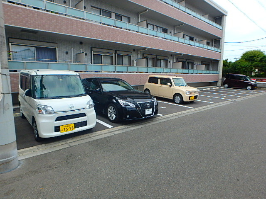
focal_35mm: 21
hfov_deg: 79.0
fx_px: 161
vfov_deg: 63.4
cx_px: 133
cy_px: 100
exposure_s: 1/500
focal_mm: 3.7
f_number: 3.5
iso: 125
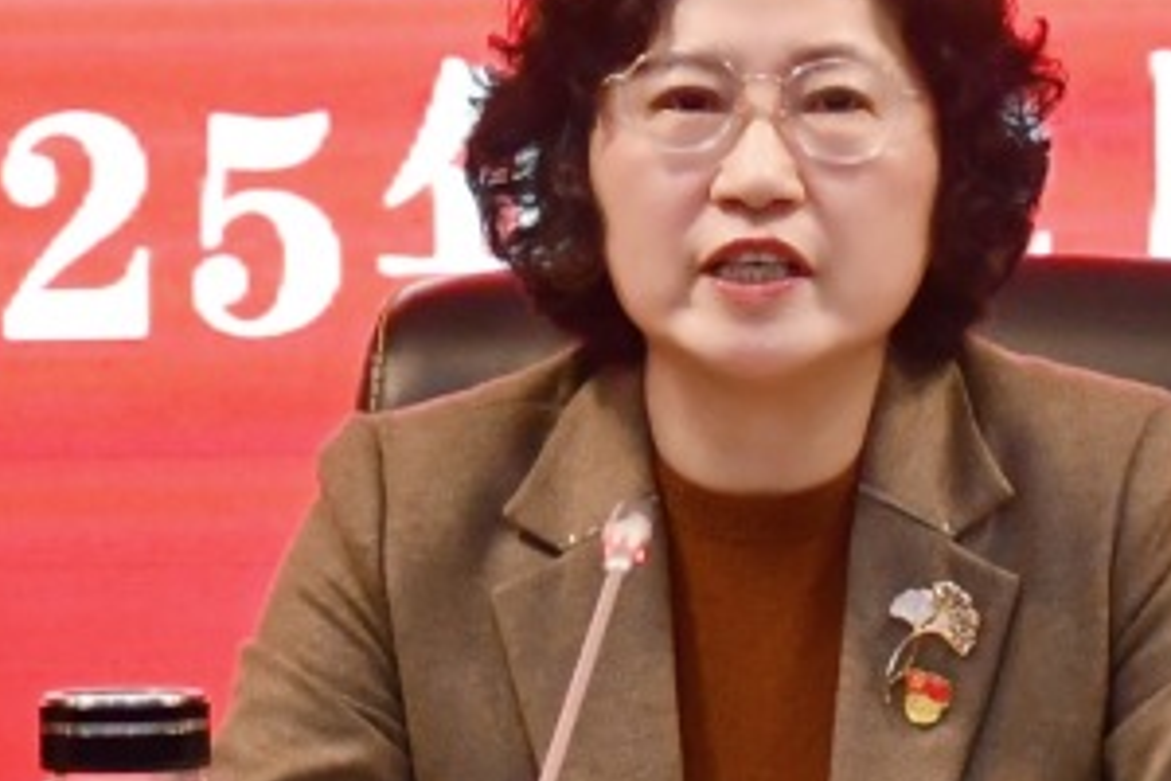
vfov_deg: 9.8
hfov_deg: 14.6
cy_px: 478
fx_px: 4554
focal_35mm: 140
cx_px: 769
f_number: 4.5
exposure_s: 1/125
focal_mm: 40
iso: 1800
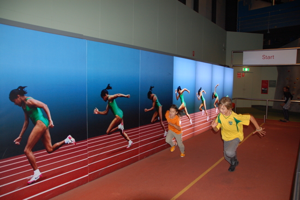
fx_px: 225
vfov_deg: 47.9
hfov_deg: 67.4
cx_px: 150
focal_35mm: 27
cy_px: 100
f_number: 3.5
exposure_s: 1/60
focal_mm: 18
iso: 400
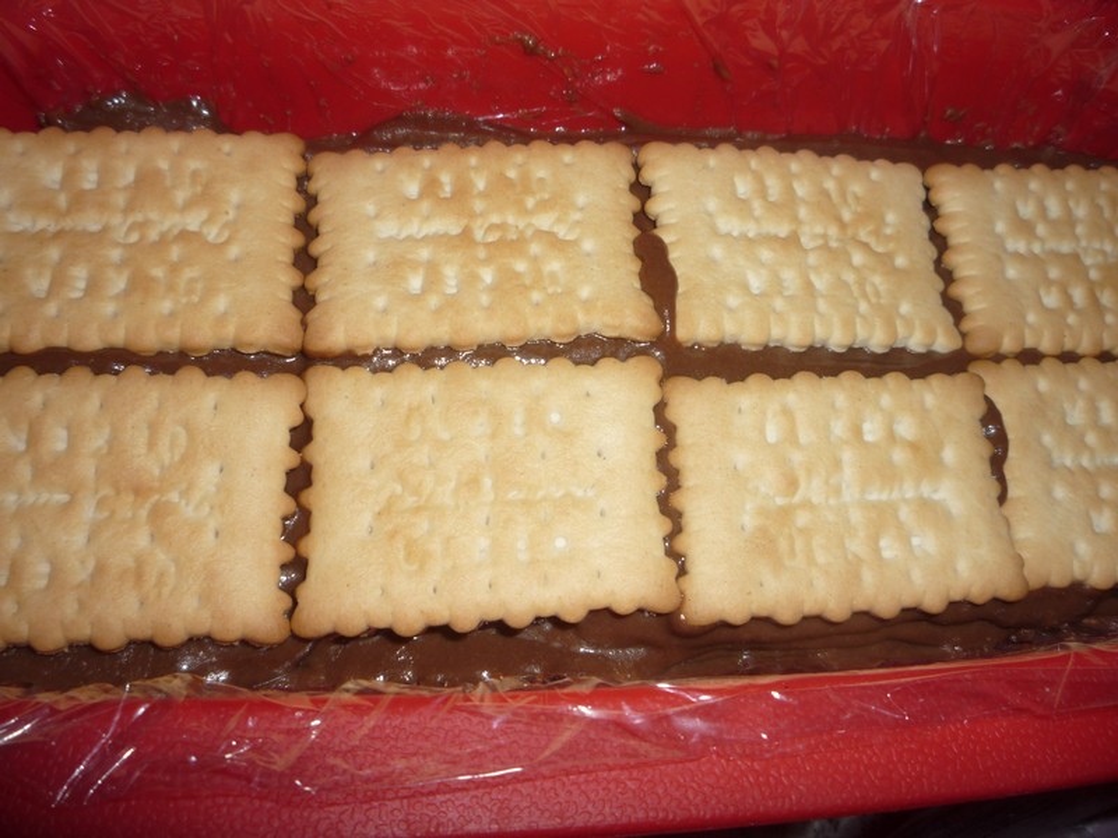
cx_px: 559
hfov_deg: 60.0
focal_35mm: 30
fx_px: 969
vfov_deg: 46.8
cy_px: 419
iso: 100
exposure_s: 1/30
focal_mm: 5.2
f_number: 4
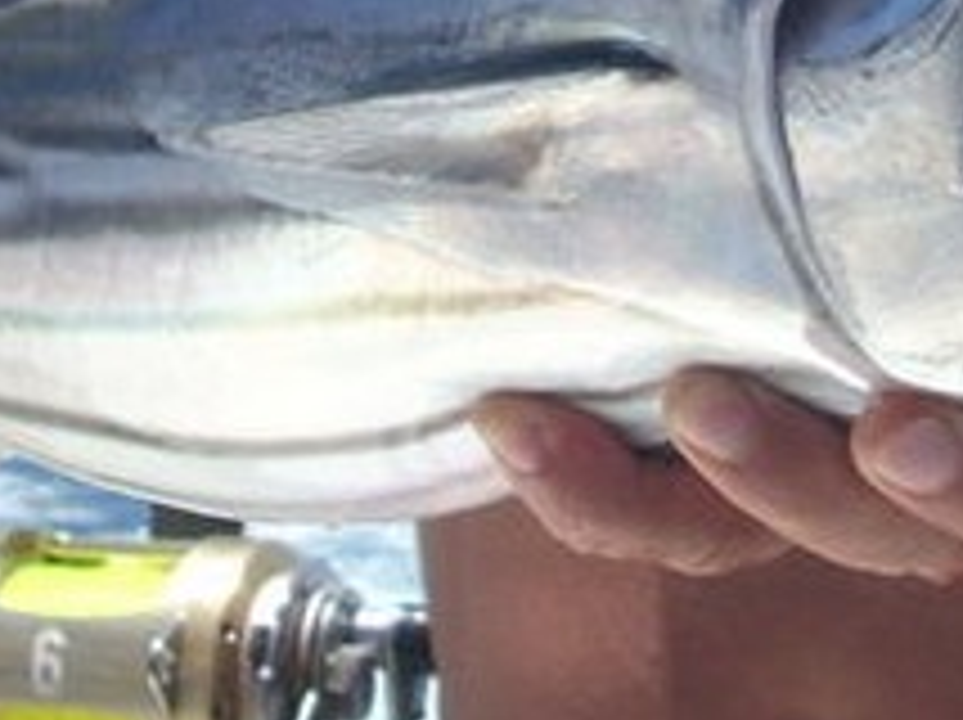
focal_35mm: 109
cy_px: -252
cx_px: 680
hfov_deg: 18.0
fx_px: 3029
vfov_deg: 13.0
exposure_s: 1/210
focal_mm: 6.2
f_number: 5.6
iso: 64
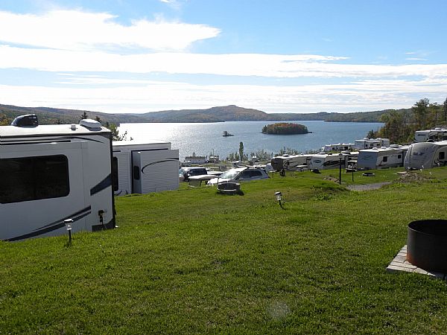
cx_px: 224
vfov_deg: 35.1
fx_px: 529
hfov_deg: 45.8
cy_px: 168
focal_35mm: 41
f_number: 6.3
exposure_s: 1/333
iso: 64
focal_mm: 7.3
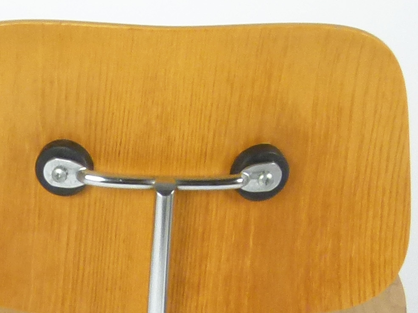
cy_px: 469
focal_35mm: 171
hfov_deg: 11.1
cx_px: -194
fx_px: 2065
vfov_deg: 8.5
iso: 200
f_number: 8
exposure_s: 1/1300
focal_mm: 7
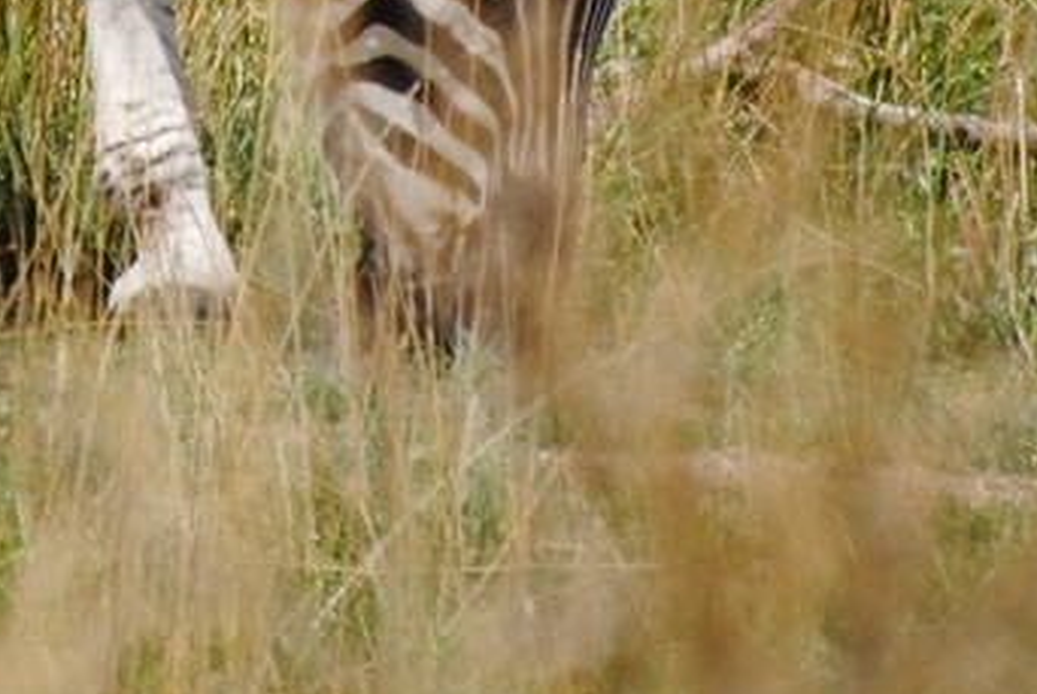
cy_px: -699
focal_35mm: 1756
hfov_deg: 1.2
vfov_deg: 0.8
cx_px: -97
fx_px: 50647
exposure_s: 1/1000
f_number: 5.6
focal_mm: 250
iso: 200
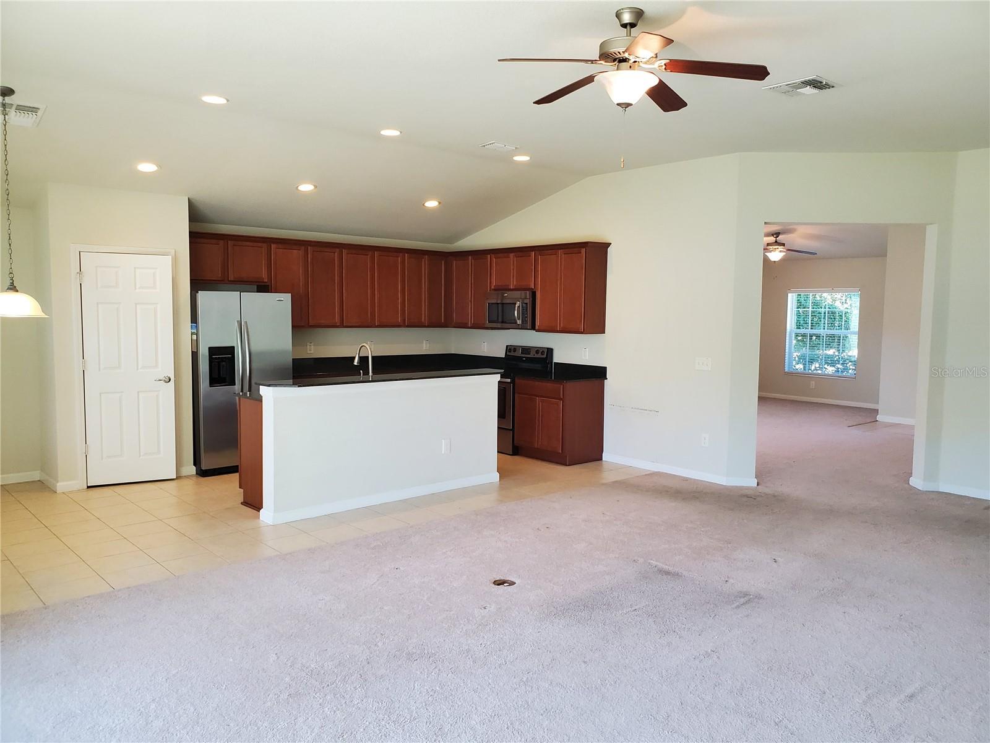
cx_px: 495
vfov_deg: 53.1
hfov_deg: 67.3
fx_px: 744
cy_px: 372
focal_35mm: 26
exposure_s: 1/120
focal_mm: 4.3
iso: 250
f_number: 2.4
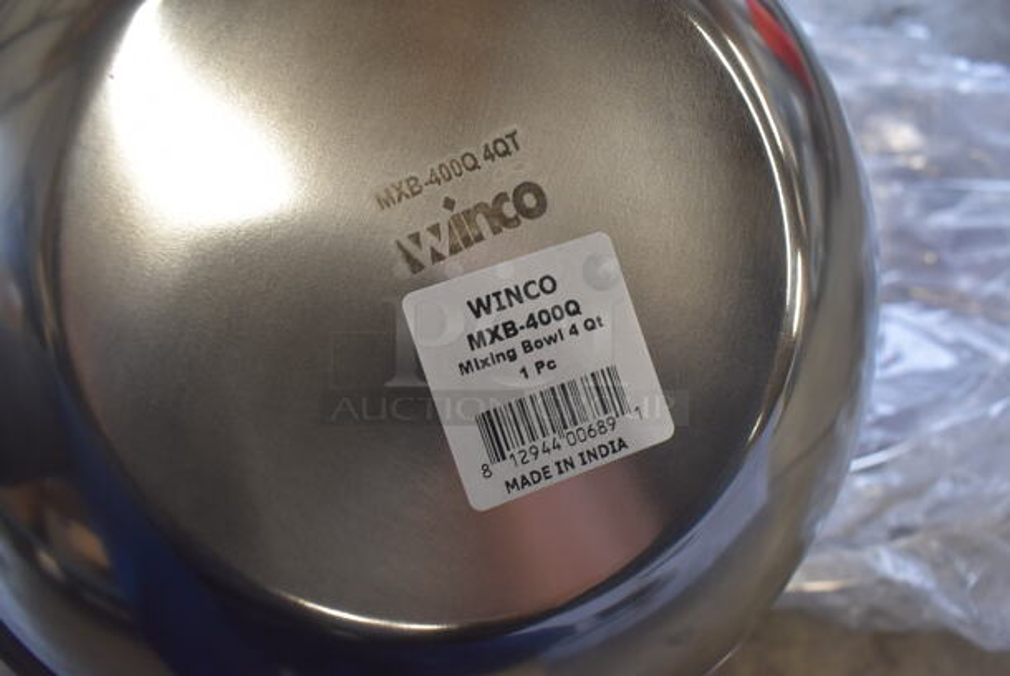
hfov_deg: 67.3
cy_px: 338
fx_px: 758
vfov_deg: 48.0
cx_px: 505
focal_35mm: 27
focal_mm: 18
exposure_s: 1/60
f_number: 5.6
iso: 720
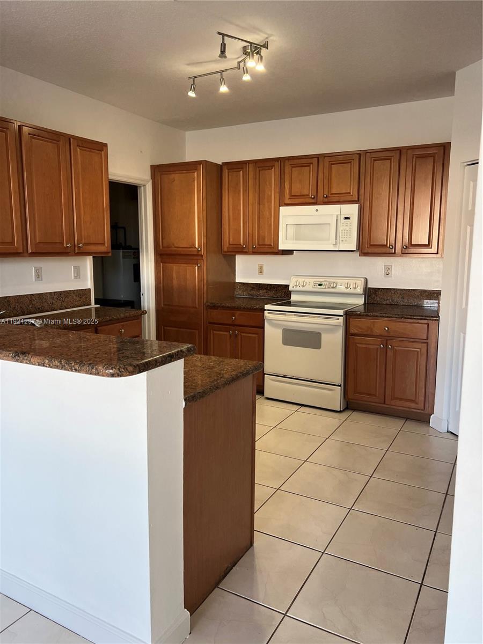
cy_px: 322
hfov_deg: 53.1
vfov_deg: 67.3
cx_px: 242
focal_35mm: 26
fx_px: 484
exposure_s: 1/120
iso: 80
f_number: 1.5
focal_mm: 5.7
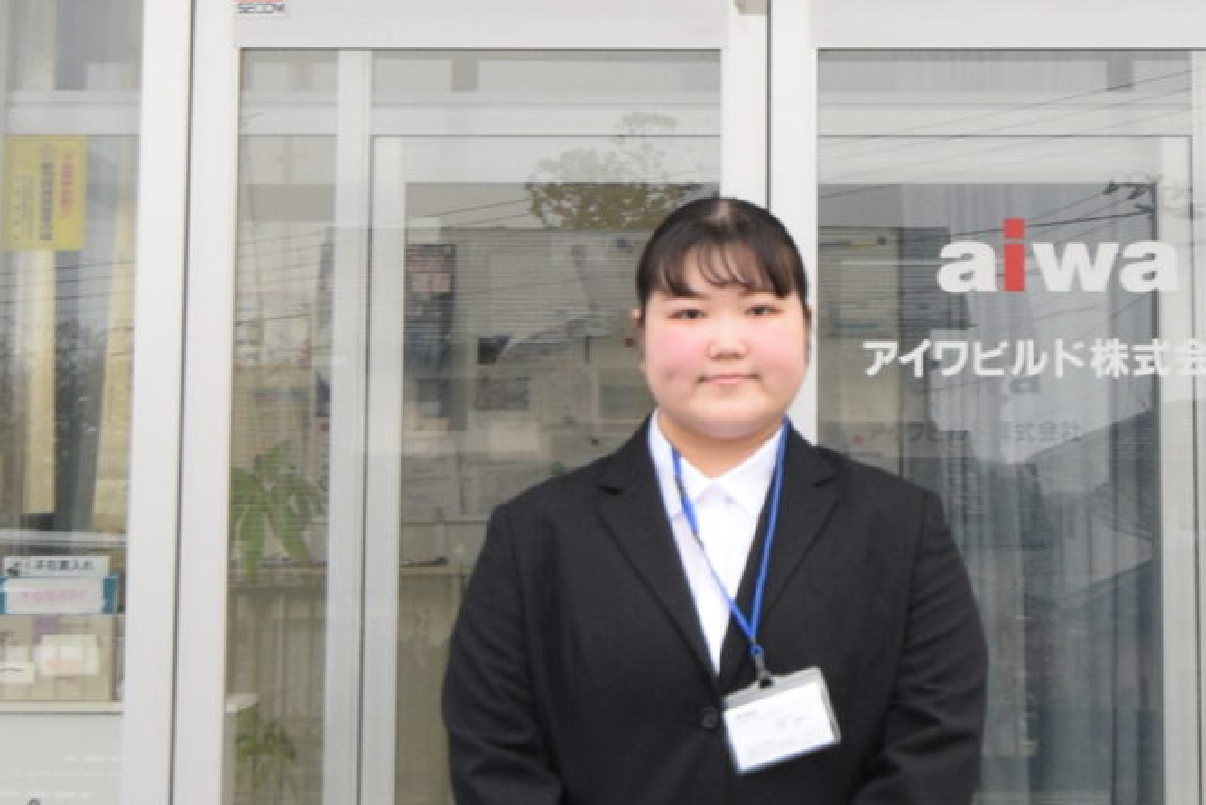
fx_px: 3854
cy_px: -121
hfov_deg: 17.7
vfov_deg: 11.7
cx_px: 863
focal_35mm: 115
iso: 640
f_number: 6.3
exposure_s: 1/160
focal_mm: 20
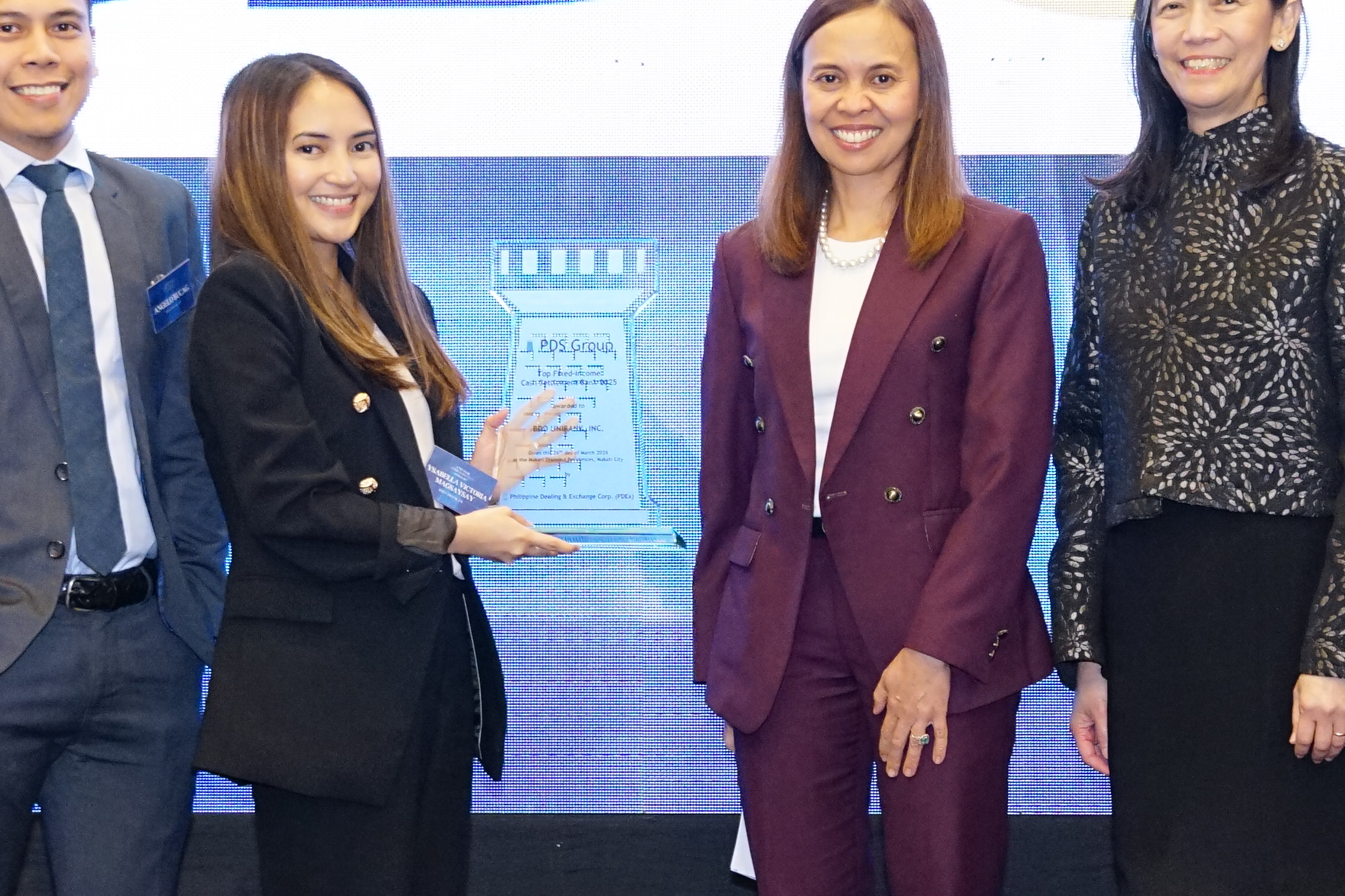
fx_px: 4594
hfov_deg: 16.6
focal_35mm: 123
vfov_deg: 11.1
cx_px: 447
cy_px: 372
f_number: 4
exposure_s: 1/100
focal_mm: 47
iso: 3200
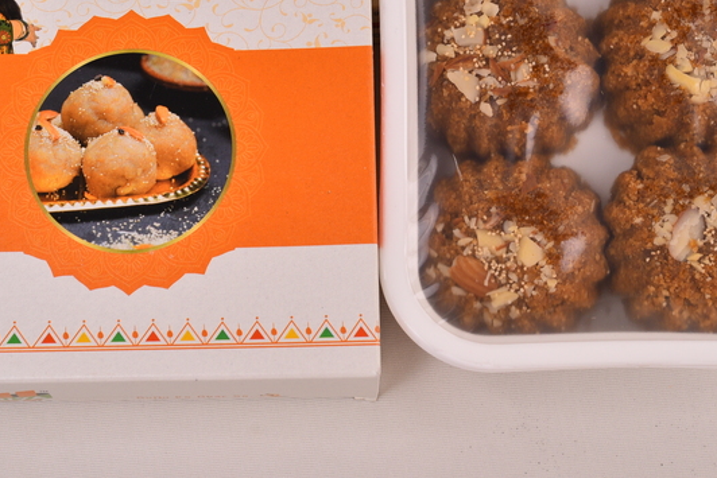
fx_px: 1873
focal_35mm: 94
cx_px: 364
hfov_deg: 21.7
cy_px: 74
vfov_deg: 14.5
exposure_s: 1/125
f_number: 9
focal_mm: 50
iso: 320
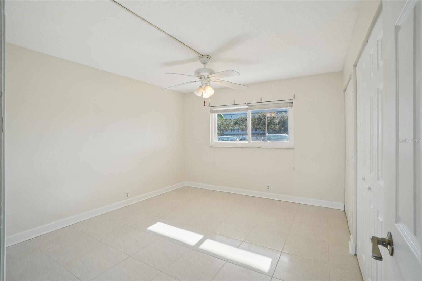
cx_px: 211
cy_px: 140
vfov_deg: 72.0
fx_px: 193
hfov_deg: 95.0
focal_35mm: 16
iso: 100
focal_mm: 11
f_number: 8
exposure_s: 1/30
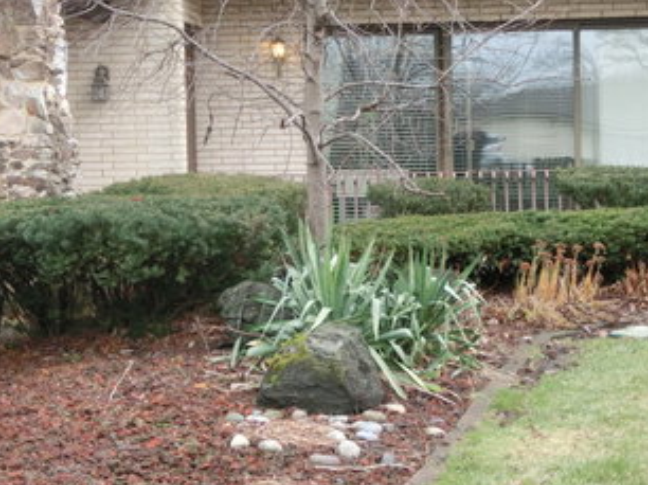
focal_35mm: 88
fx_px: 1646
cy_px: 235
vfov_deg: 16.8
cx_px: 298
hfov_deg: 22.3
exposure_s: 1/125
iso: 250
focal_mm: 11.17
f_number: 4.6
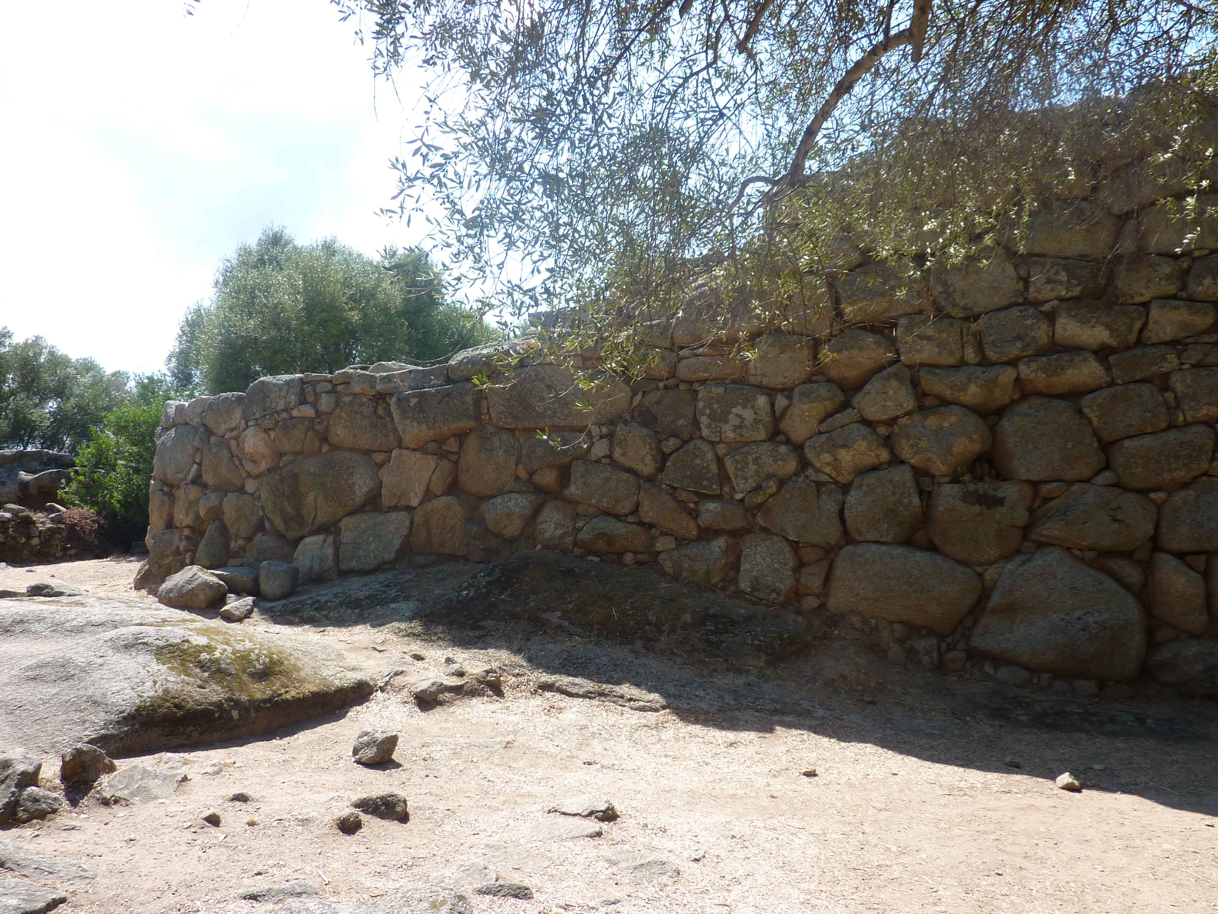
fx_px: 880
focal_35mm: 25
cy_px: 457
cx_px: 609
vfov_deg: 54.9
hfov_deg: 69.4
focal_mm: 4.1
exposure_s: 1/320
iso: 80
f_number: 4
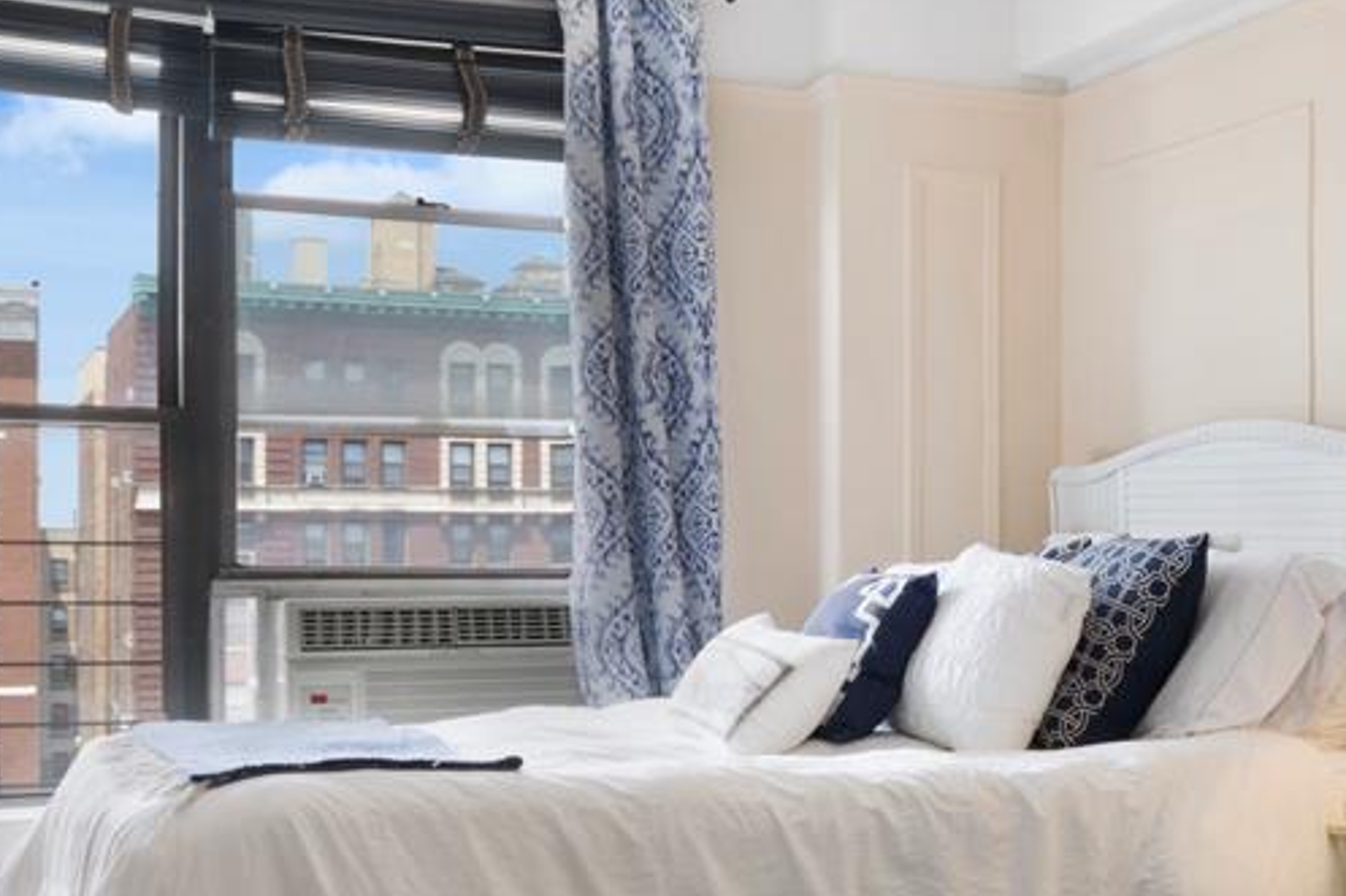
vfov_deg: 23.2
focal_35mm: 58
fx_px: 2168
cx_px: 1151
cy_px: 640
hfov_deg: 33.1
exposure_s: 1/6
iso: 100
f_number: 8
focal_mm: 10
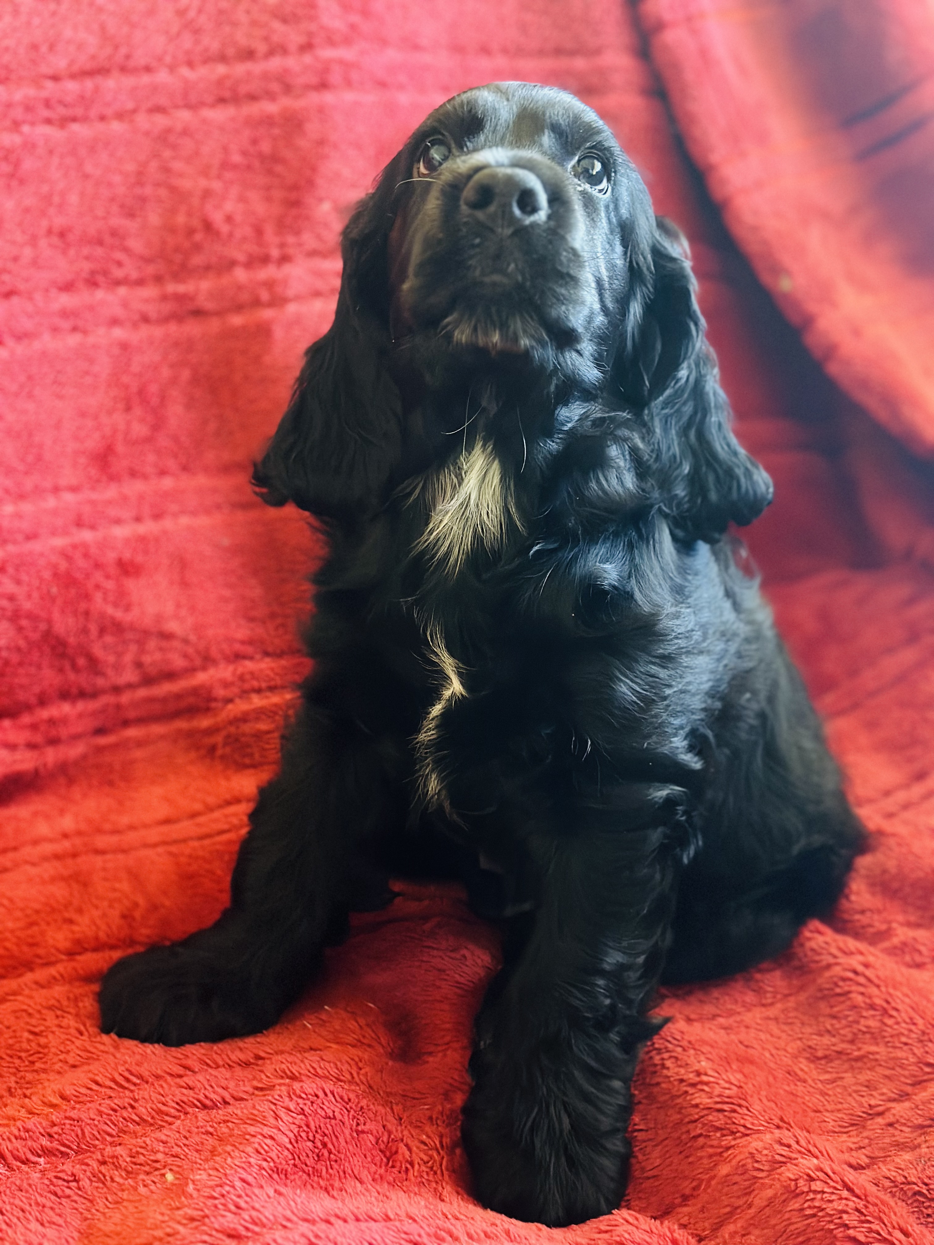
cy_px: 622
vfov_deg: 39.7
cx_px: 467
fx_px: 1727
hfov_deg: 30.3
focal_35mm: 48
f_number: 1.78
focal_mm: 6.86
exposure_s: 1/30
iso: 1000
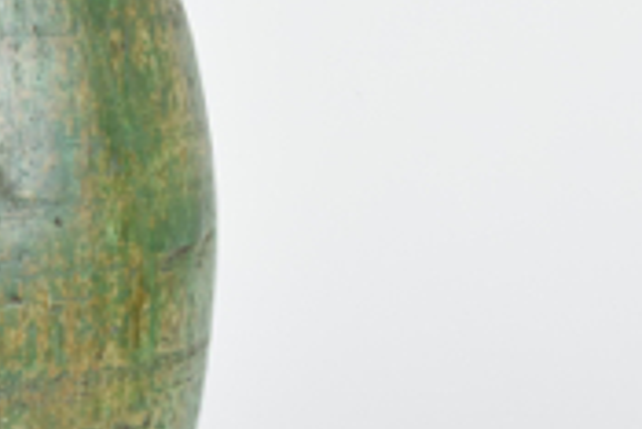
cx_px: -180
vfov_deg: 8.7
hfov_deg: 12.5
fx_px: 2835
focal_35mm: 159
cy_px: 262
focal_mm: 29
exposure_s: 1/125
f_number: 10
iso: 800
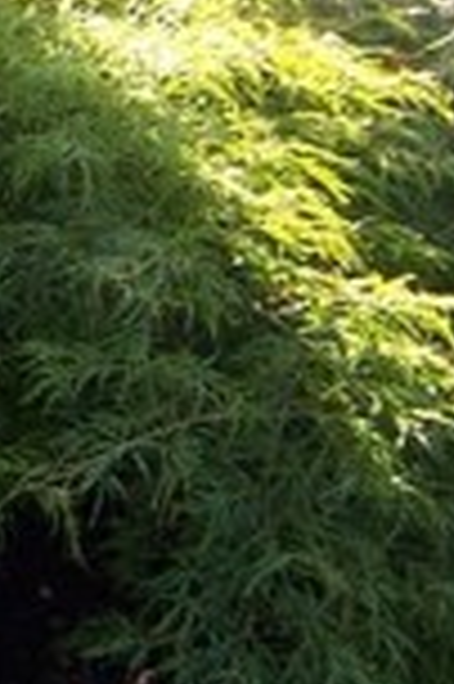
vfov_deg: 16.9
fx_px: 2294
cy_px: 212
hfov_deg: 9.9
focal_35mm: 121
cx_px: -652
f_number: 2.8
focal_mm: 3.8
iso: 64
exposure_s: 1/100
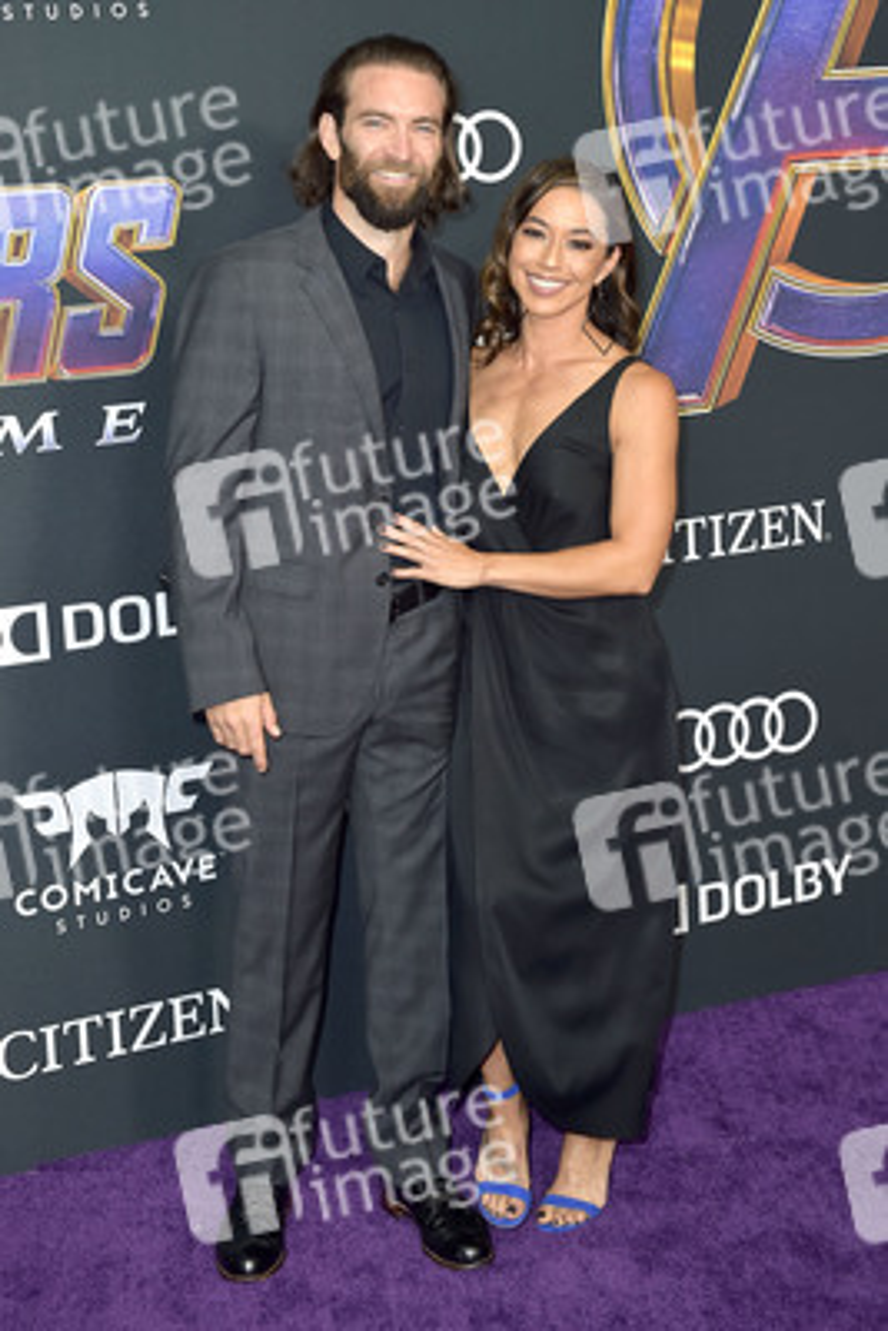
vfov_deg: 39.6
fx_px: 1848
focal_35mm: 50
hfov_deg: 27.0
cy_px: 666
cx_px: 444
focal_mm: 50
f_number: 5
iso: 250
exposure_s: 1/250
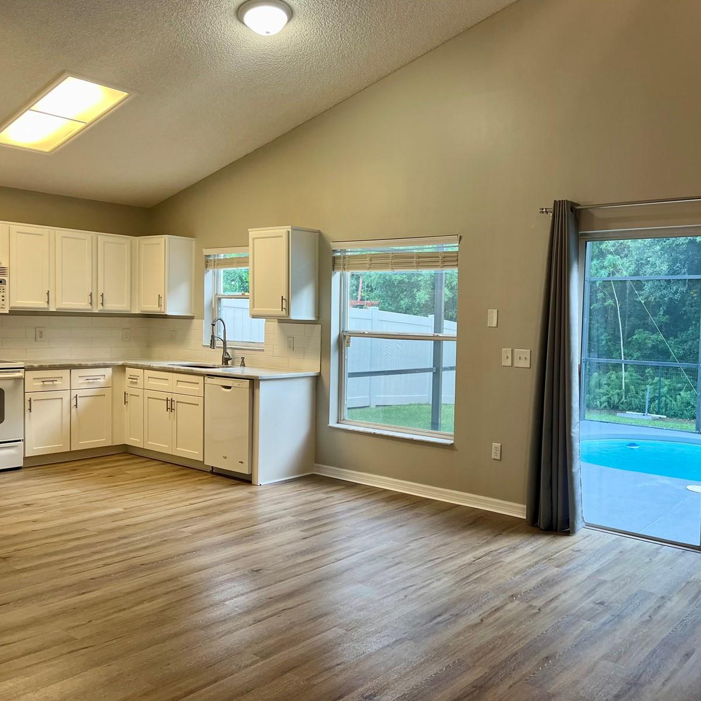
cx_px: 460
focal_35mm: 31
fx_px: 710
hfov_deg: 51.7
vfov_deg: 52.5
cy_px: 350
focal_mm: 5.7
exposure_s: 1/120
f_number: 1.5
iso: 125
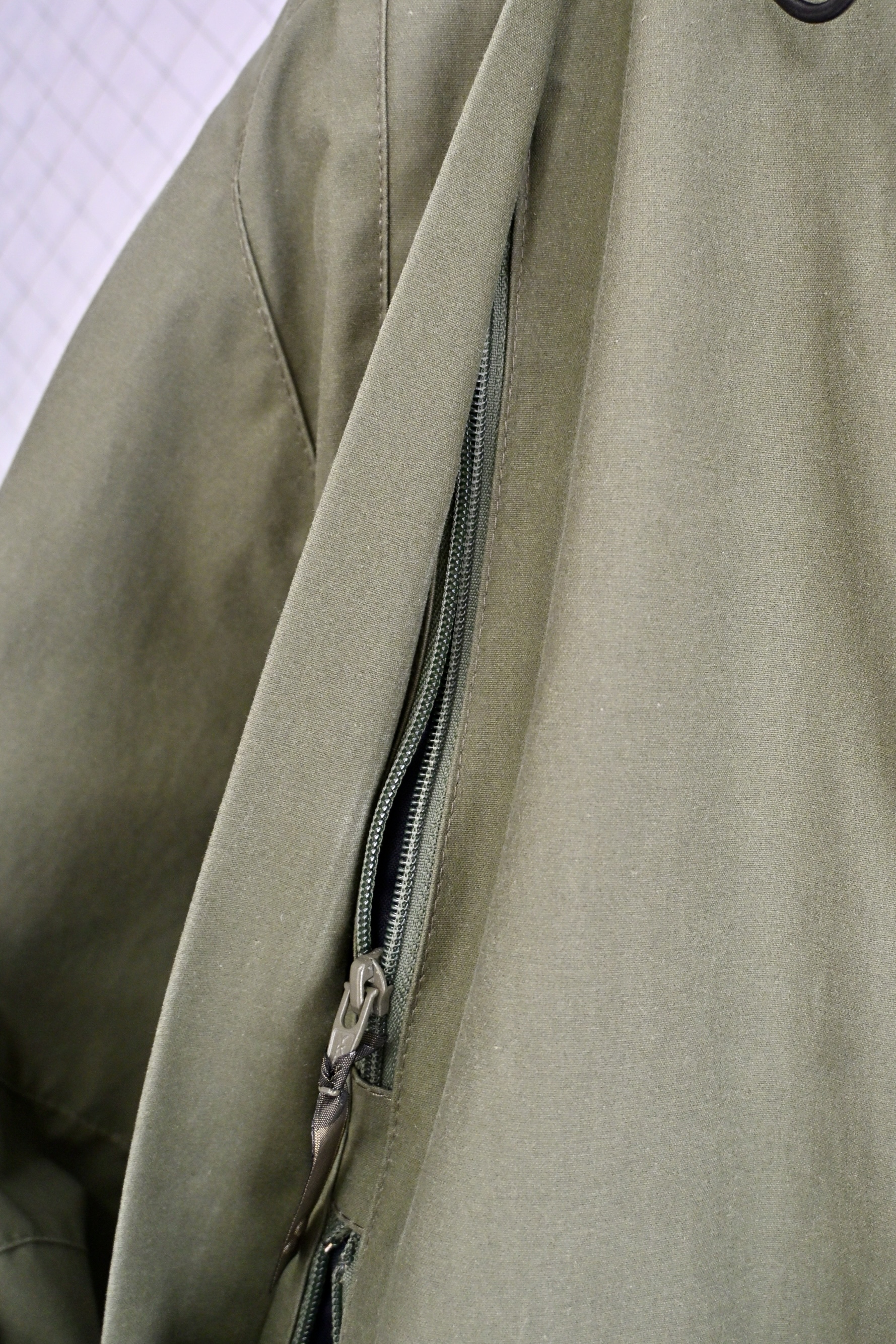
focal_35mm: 30
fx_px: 1120
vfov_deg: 61.9
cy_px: 672
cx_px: 448
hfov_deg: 43.6
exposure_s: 1/30
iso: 800
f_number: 4.5
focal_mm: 20
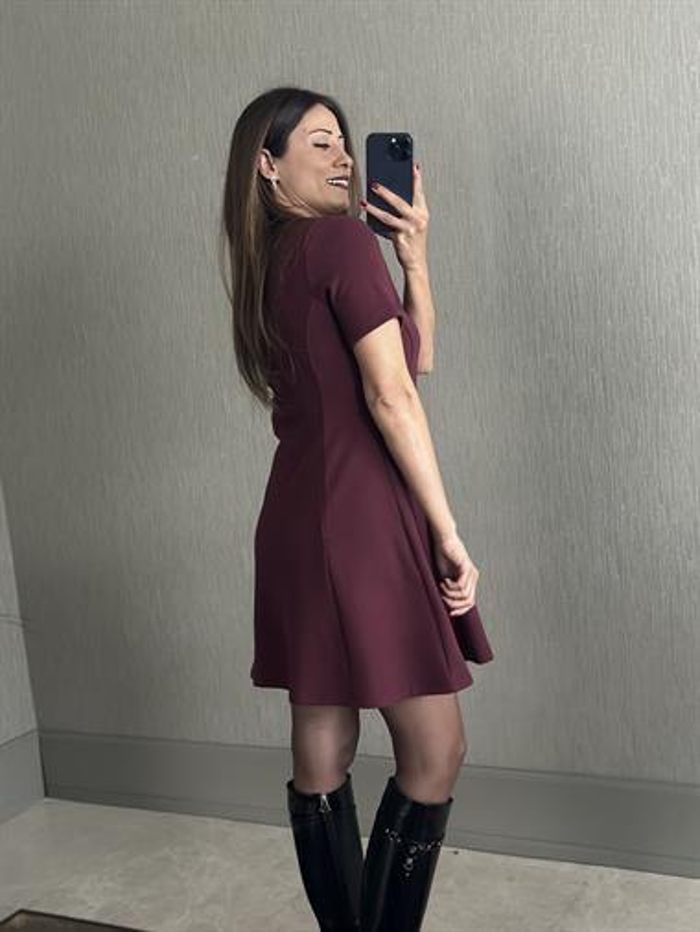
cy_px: 466
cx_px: 350
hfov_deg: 30.3
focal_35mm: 48
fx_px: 1293
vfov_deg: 39.6
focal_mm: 6.86
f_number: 1.78
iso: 640
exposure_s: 1/33
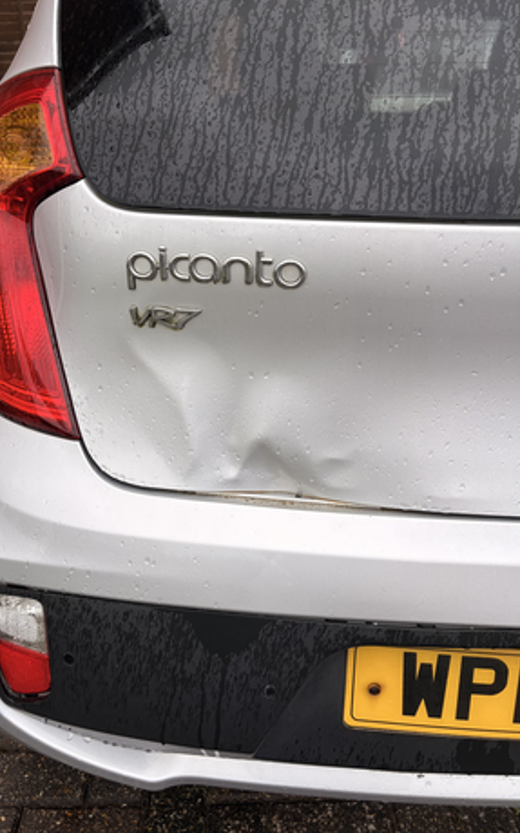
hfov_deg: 44.5
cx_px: 248
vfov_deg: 66.5
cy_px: 416
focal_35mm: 28
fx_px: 636
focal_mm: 5.96
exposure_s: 1/1517
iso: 50
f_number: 1.6
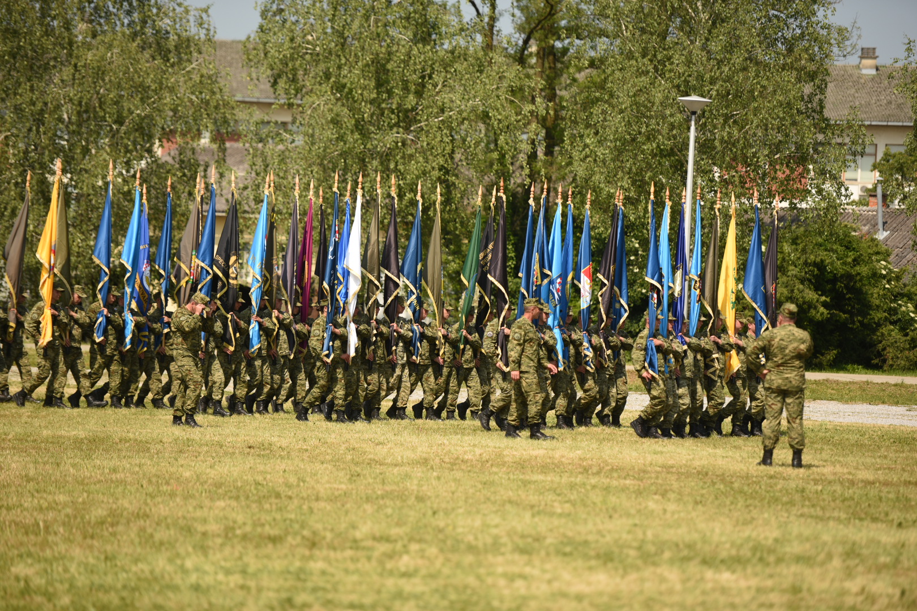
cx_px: 458
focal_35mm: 170
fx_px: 4330
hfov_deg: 12.1
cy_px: 306
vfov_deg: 8.1
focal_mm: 170
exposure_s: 1/1600
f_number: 2.8
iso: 100
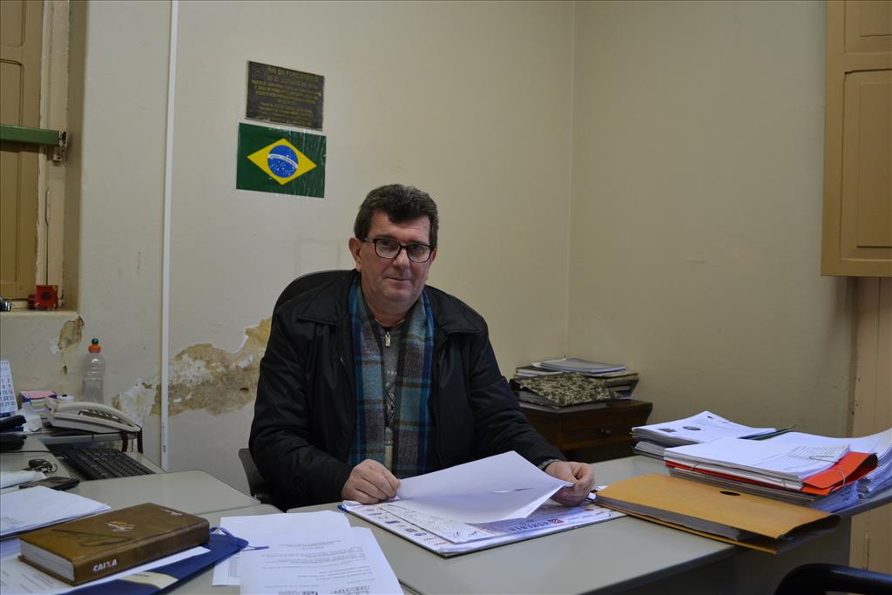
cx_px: 446
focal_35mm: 30
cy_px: 298
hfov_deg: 61.9
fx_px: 743
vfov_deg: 43.6
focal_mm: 20
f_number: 4
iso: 400
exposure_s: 1/60
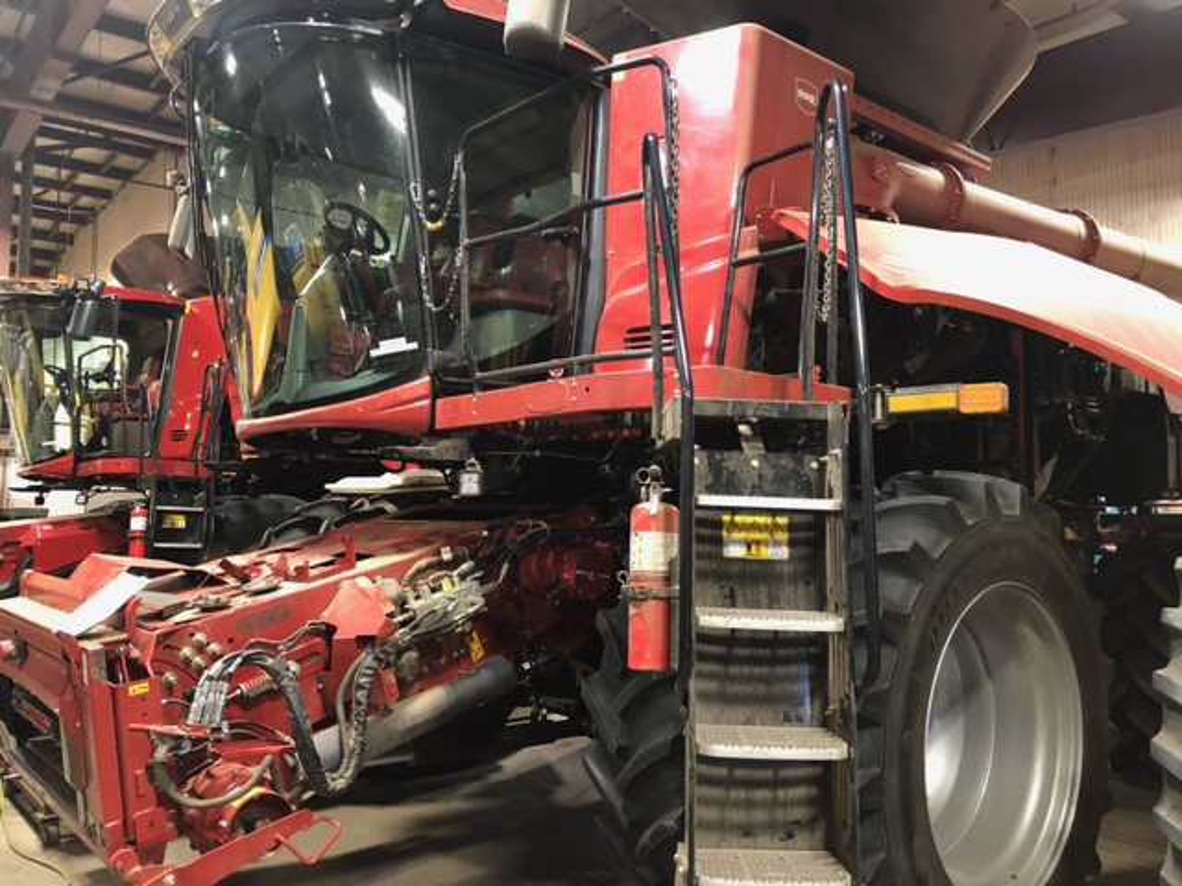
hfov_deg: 63.4
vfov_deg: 49.7
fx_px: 956
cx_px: 591
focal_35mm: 28
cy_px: 443
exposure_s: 1/12
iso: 100
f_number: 1.8
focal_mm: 3.99
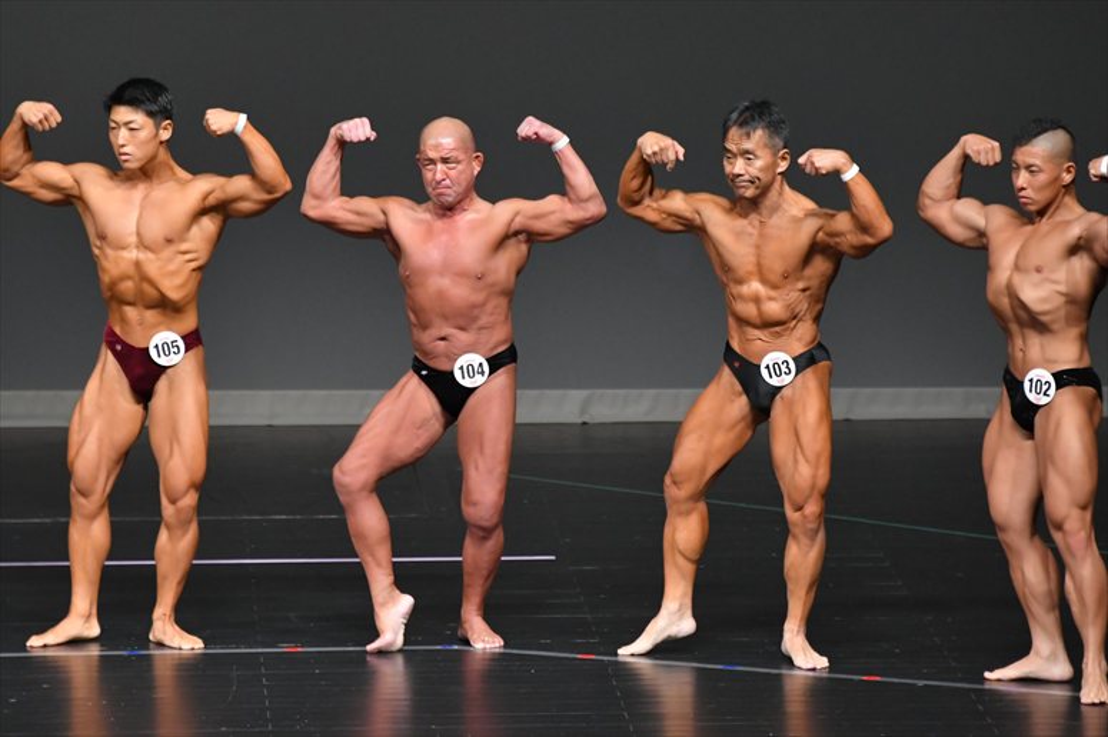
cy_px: 368
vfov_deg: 4.4
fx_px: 9690
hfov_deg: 6.5
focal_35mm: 315
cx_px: 554
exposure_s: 1/400
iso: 4000
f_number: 5.6
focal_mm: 210
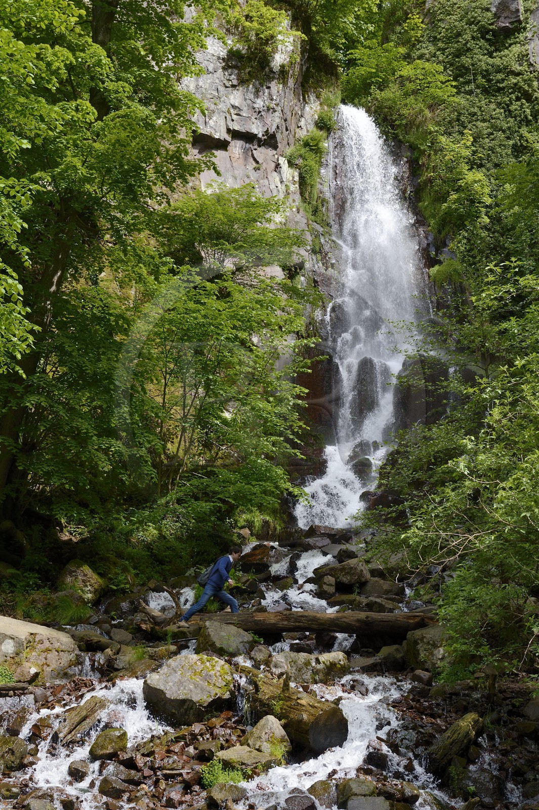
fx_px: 1304
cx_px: 270
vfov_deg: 34.5
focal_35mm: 58
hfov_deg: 23.4
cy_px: 405
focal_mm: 58
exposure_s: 1/200
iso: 200
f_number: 9
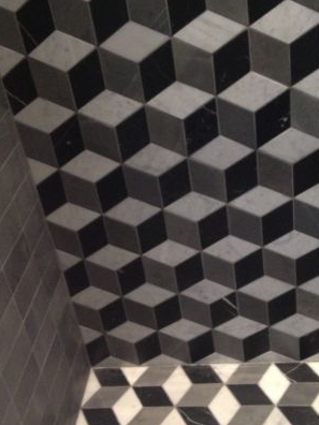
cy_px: 264
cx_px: 161
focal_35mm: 53
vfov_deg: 36.0
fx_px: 651
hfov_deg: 27.5
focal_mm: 4.28
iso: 400
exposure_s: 1/20
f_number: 2.4
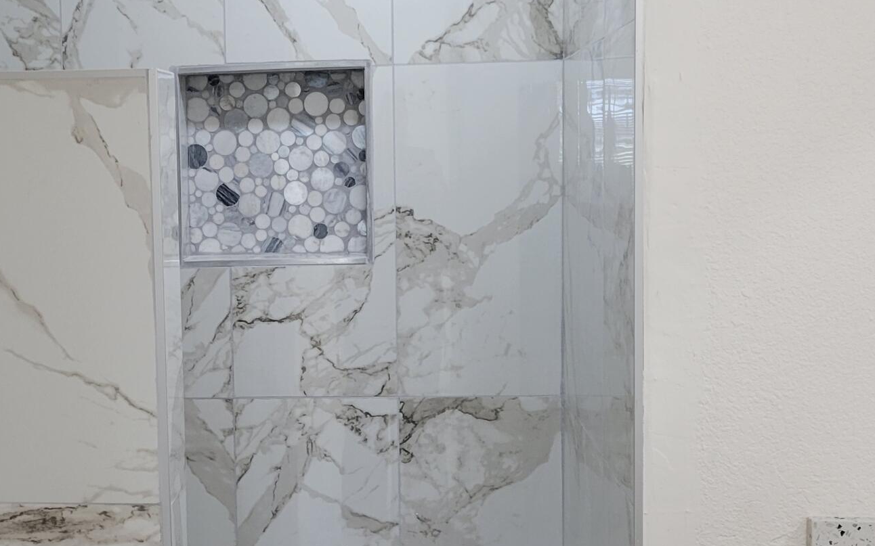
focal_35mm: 64
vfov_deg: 20.3
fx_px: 1526
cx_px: 221
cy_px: 293
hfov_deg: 31.4
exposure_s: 1/120
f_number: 1.8
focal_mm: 5.4
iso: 125
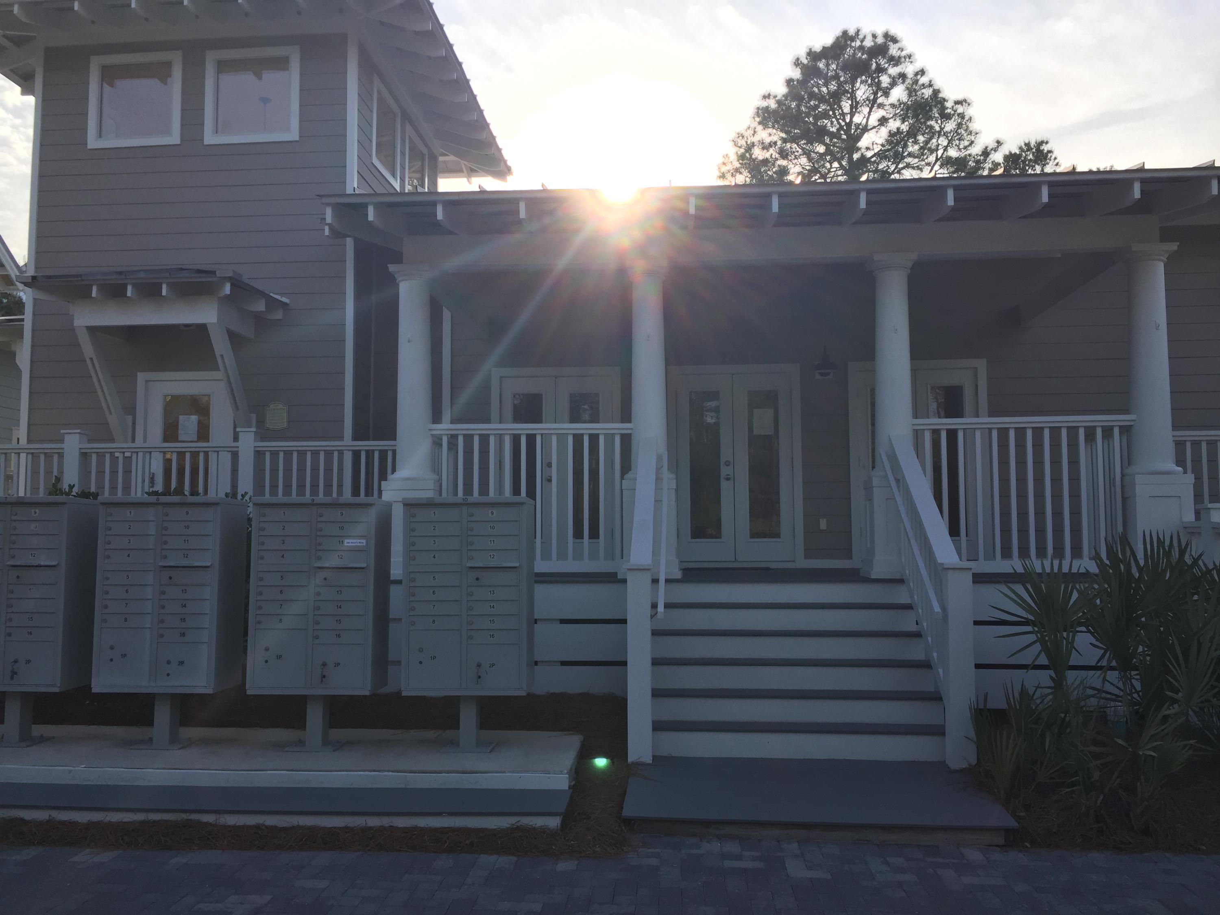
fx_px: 1022
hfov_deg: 61.7
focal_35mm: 29
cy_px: 458
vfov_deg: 48.2
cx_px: 610
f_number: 2.2
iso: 32
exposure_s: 1/1130
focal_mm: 4.15
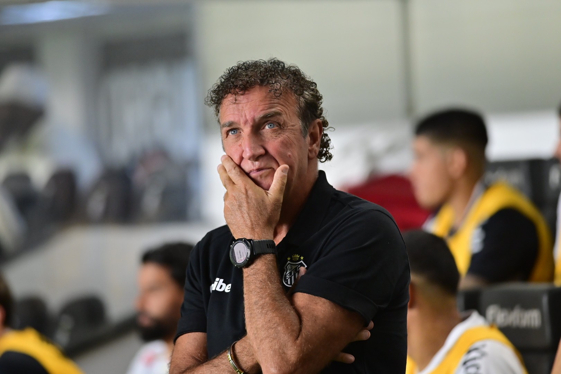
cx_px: 280
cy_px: 187
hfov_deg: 6.9
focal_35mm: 300
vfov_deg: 4.6
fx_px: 4675
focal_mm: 300
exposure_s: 1/400
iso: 3200
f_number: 4
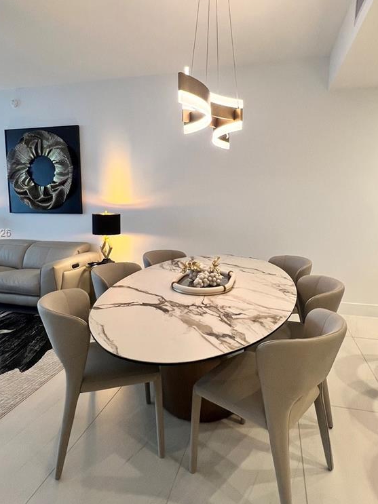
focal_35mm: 21
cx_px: 190
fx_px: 306
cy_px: 233
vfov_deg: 78.9
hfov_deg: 63.4
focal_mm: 1.57
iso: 160
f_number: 1.8
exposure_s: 1/120
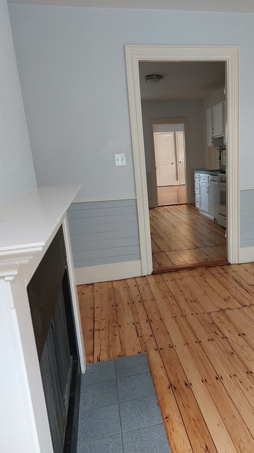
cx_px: 172
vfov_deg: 69.9
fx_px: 324
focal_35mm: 27
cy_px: 225
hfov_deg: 42.2
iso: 400
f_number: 1.8
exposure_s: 1/50
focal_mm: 5.23
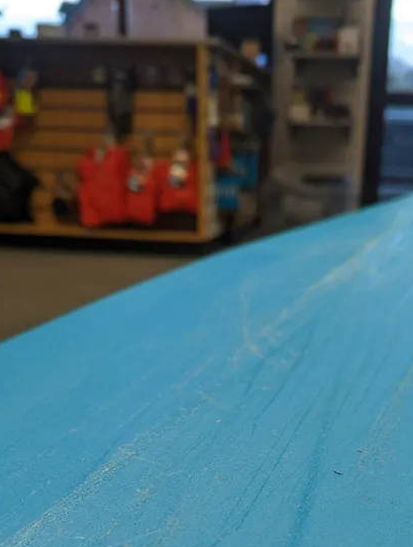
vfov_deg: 37.1
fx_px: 745
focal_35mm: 47
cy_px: 515
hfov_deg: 30.8
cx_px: 271
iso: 26
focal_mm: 6.81
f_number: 1.85
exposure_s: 1/33.3
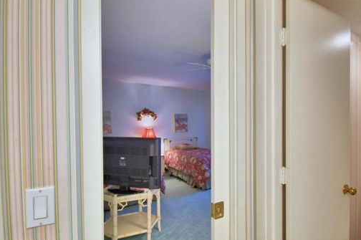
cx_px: 227
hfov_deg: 79.6
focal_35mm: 21
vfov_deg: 59.3
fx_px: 210
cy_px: 131
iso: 400
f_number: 4.5
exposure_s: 1/30
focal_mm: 10
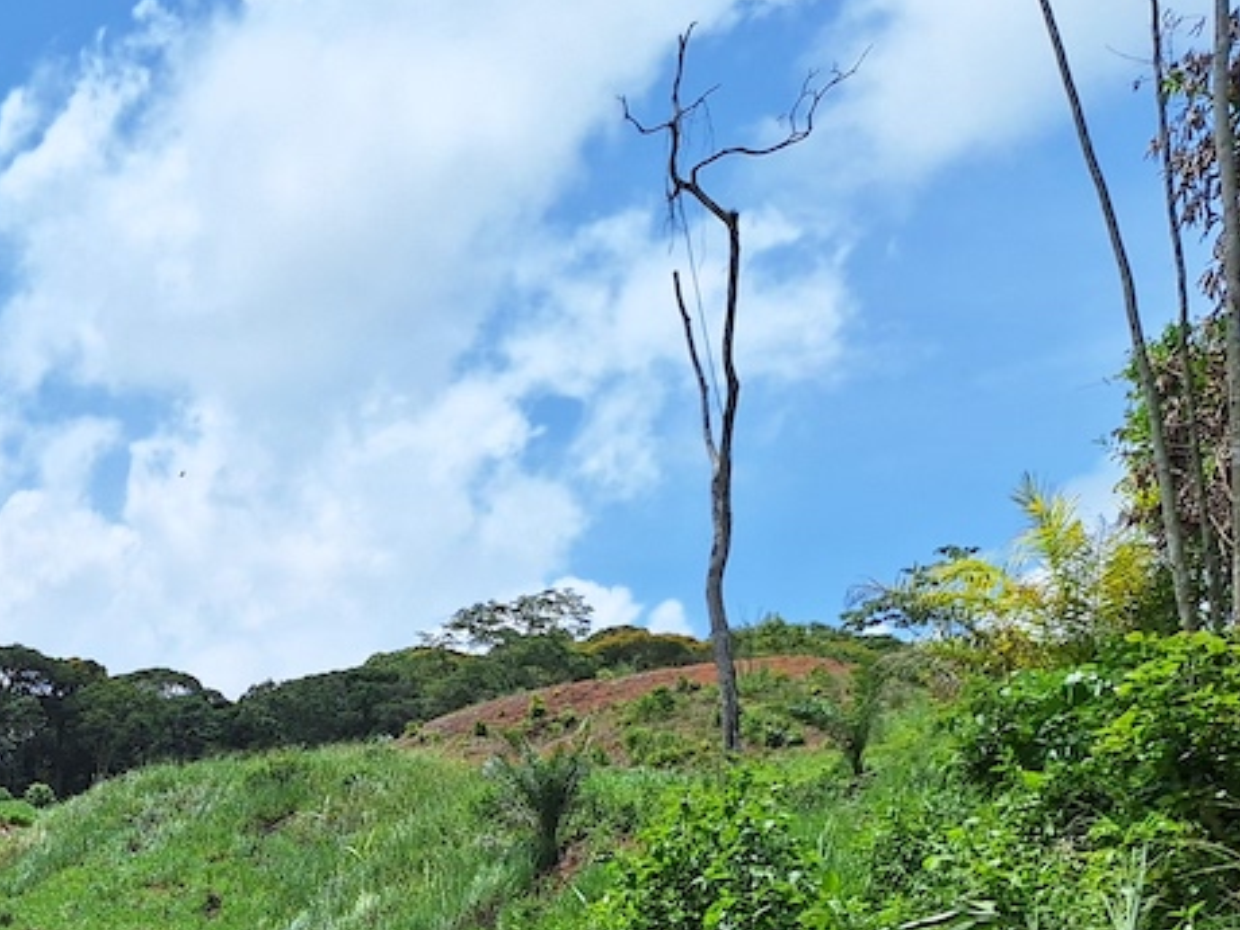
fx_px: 2293
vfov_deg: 21.7
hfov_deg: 27.0
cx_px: -216
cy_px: 1030
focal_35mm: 64
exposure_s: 1/5208
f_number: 1.8
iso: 40
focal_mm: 5.54
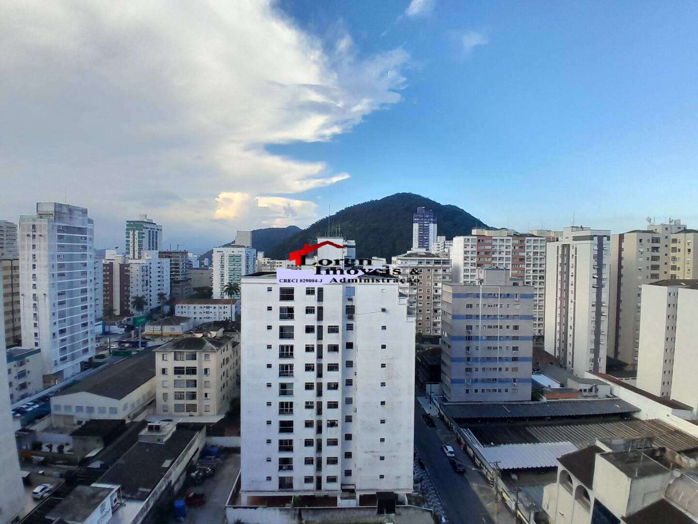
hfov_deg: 91.0
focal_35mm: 17
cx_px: 349
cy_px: 262
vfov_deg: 74.7
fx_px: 343
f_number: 2.2
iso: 40
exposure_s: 1/522
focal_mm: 1.46
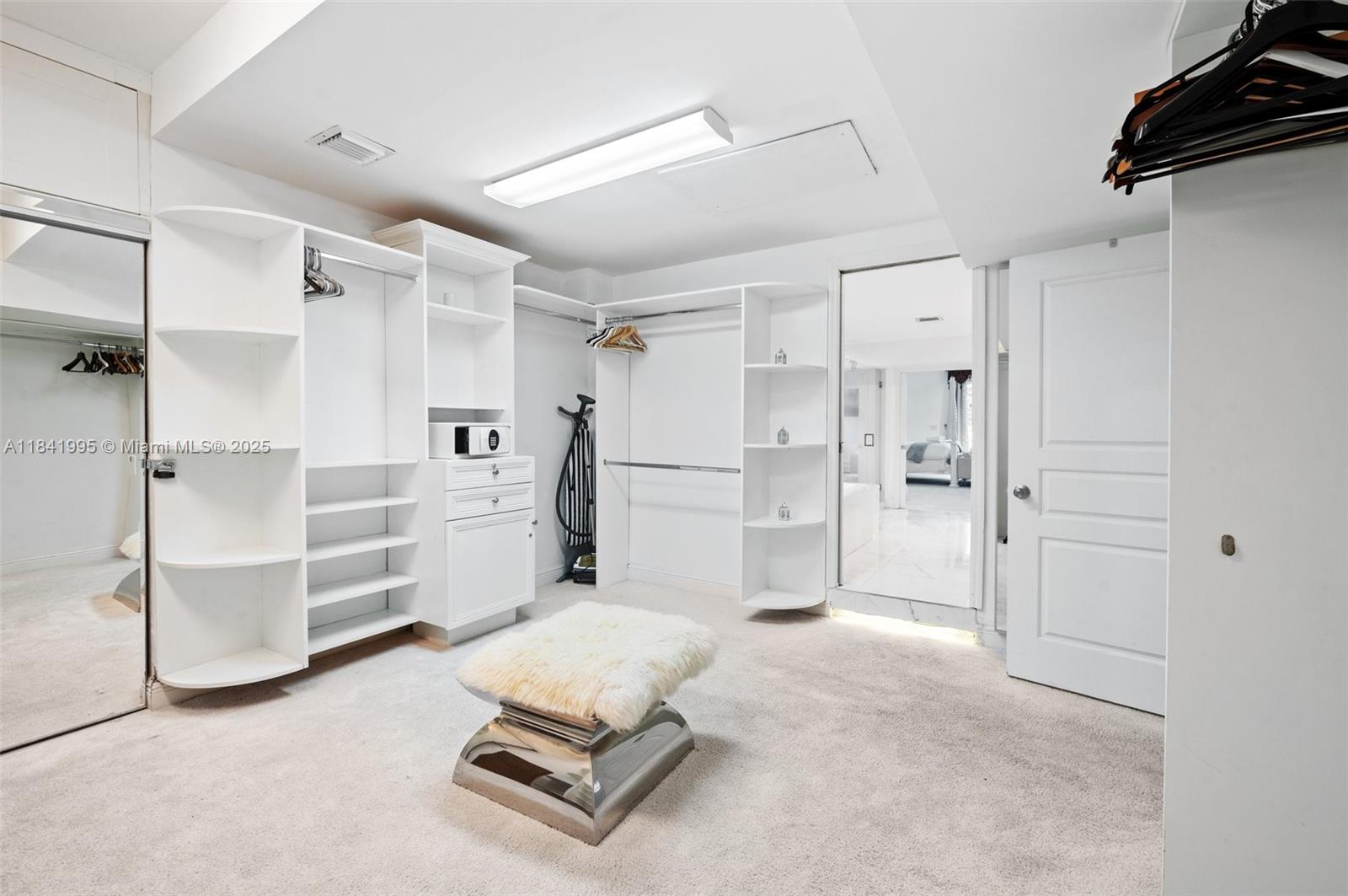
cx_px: 674
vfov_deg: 77.2
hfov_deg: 100.5
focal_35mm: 15
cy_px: 448
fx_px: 561
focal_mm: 15
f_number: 8
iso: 200
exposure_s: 1/5
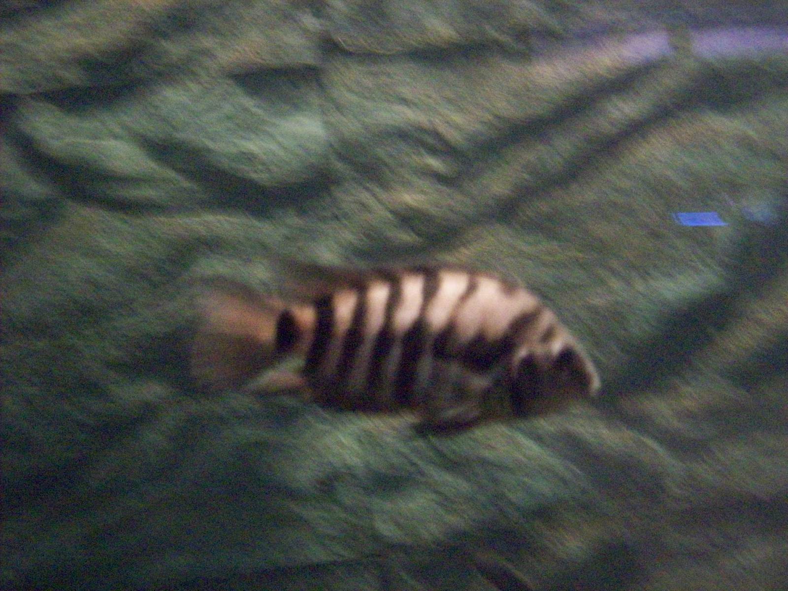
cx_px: 394
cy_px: 296
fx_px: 1024
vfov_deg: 32.2
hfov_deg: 42.1
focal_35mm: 45
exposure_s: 1/8
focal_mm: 7.6
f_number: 3
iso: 800
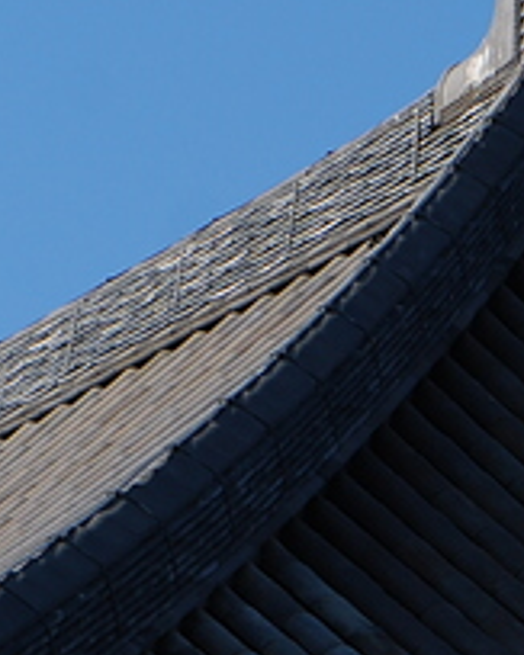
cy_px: 507
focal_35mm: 470
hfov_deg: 3.3
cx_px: 540
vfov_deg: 4.1
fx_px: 9115
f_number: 5.6
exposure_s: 1/500
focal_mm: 85
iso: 100
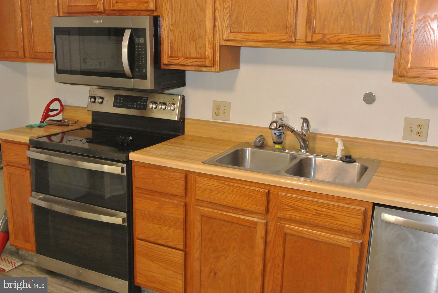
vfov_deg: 34.3
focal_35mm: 39
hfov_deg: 49.5
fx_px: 475
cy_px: 146
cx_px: 219
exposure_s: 1/8
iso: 1600
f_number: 4
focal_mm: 14.5
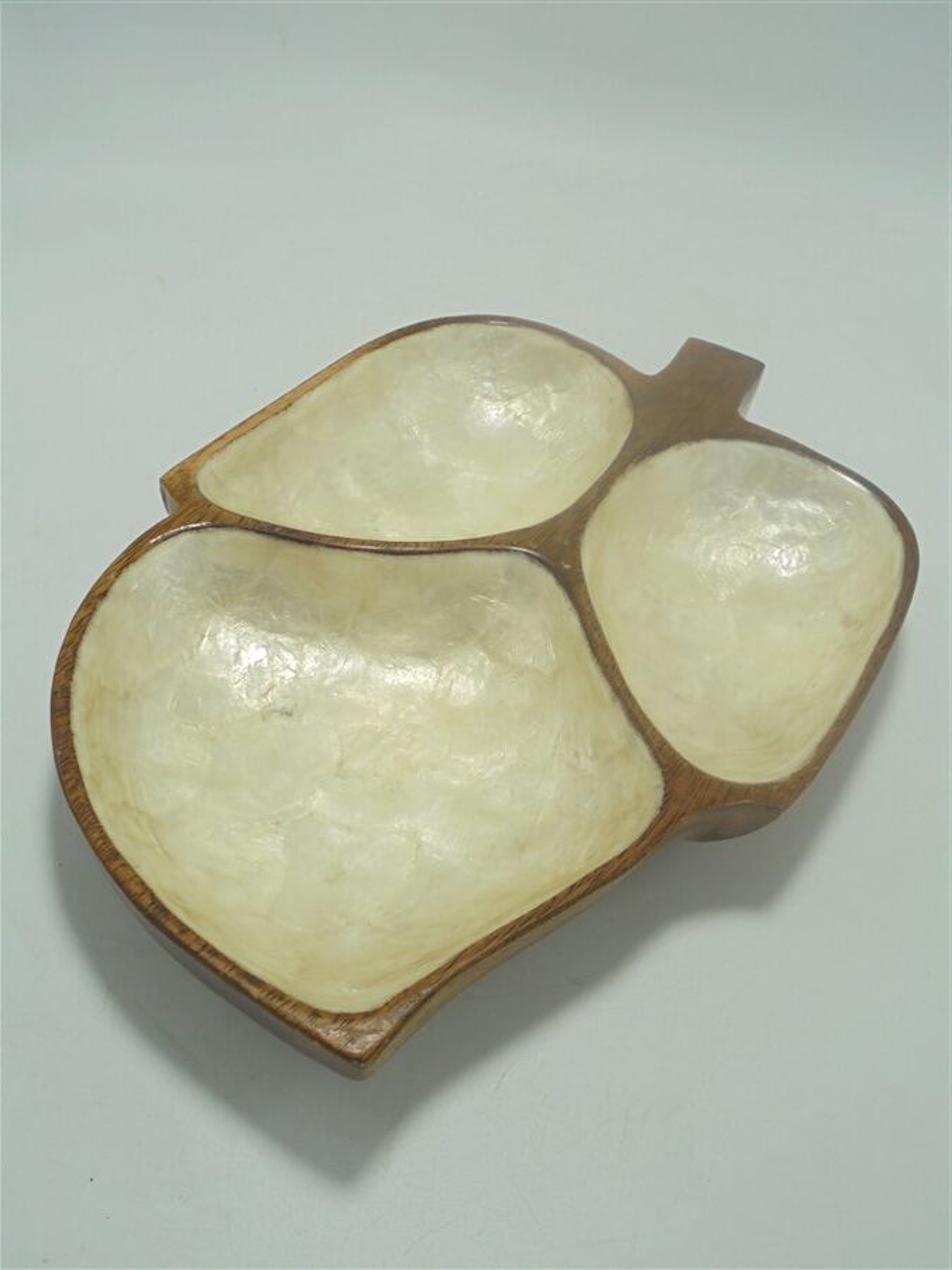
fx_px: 1063
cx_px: 476
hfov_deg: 48.2
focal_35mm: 29
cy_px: 635
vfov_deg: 61.7
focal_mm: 5.3
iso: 100
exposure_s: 1/100
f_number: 3.7
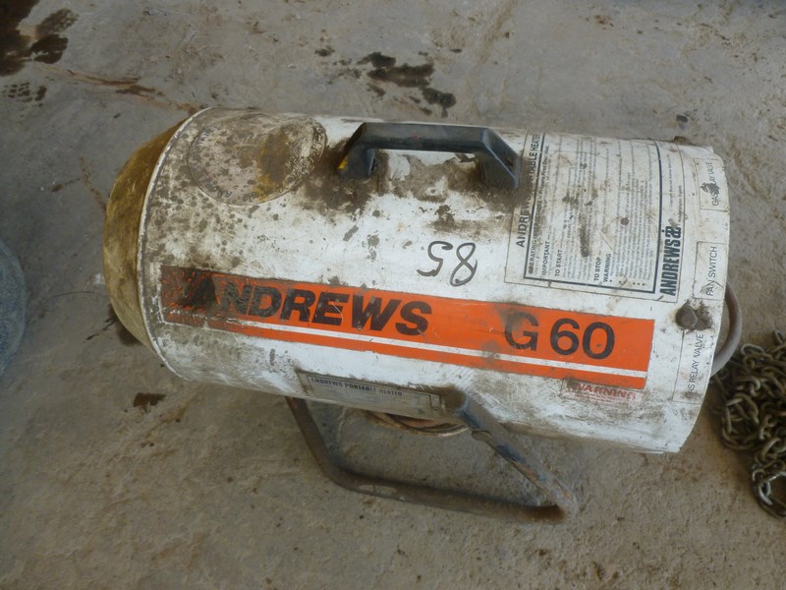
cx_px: 393
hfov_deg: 63.4
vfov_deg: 49.7
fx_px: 636
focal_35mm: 28
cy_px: 295
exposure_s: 1/60
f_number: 3.3
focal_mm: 5
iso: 160
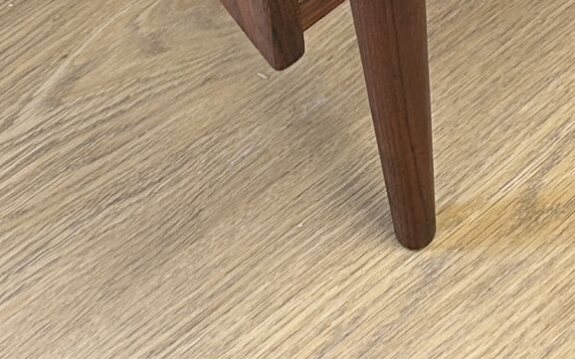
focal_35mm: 122
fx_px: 1911
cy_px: -892
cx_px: 447
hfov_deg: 17.0
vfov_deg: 8.2
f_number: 1.5
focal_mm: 5.7
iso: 100
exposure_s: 1/100
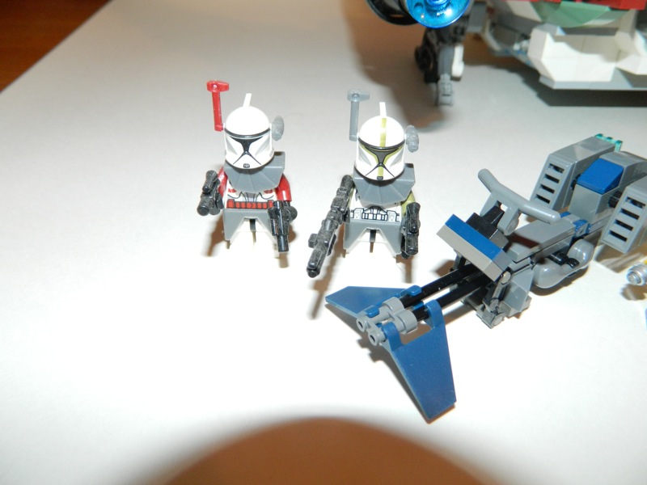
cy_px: 242
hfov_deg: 69.4
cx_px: 324
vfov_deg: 54.9
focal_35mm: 25
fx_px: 467
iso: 200
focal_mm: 4.5
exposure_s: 1/30
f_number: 3.1
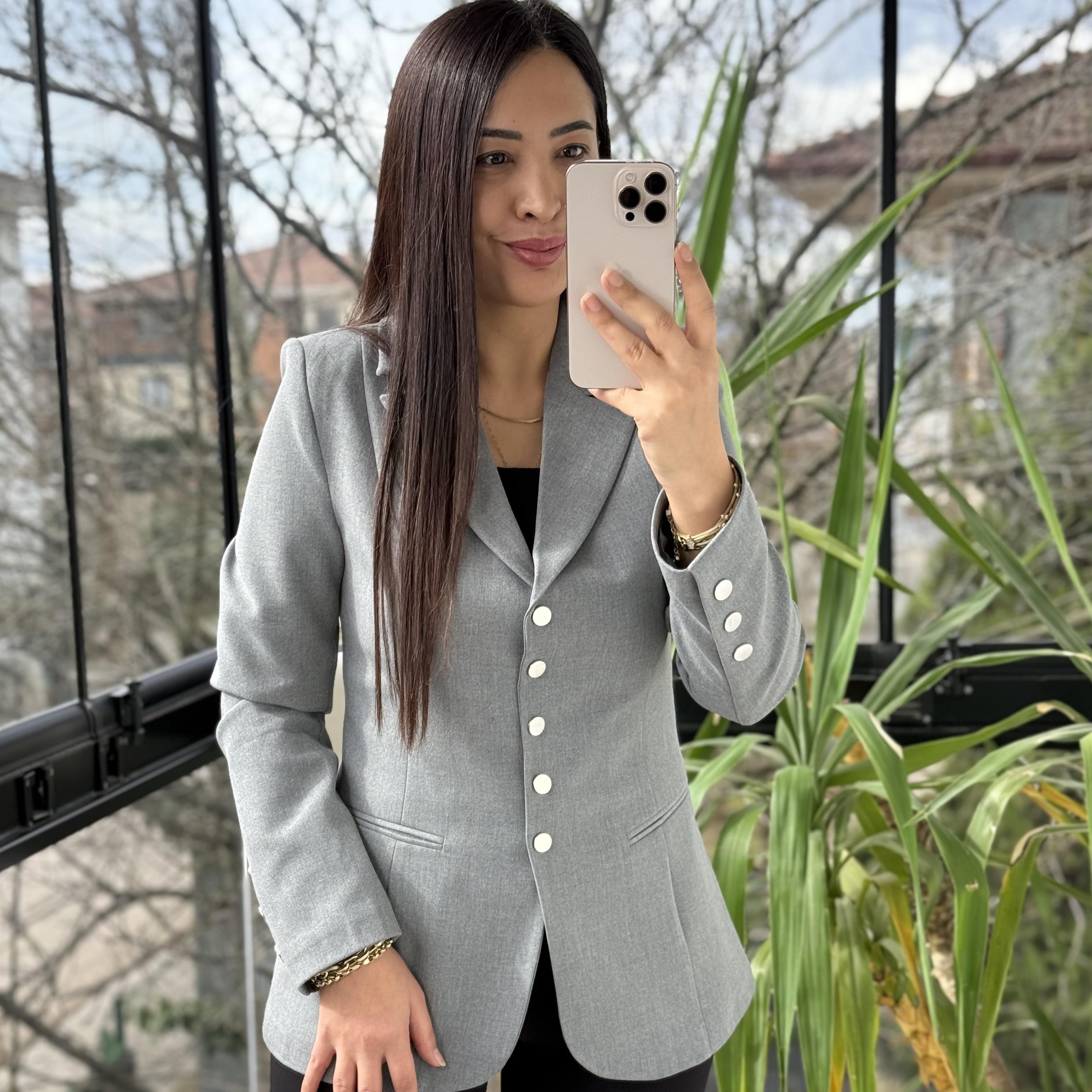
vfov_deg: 29.9
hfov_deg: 30.0
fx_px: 2034
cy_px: 676
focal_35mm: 57
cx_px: 546
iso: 100
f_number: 1.78
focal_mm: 6.76
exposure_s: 1/455
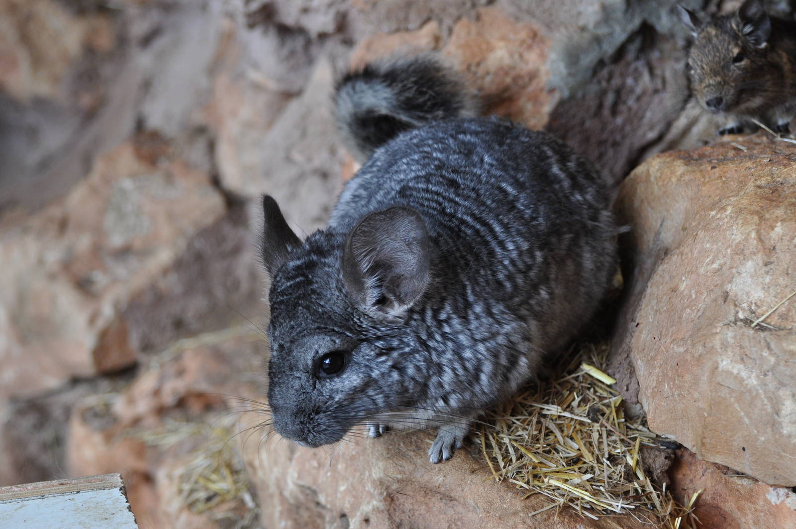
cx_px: 398
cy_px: 264
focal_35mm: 128
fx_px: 2816
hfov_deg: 16.1
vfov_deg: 10.7
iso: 720
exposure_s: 1/250
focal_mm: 85
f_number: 4.5
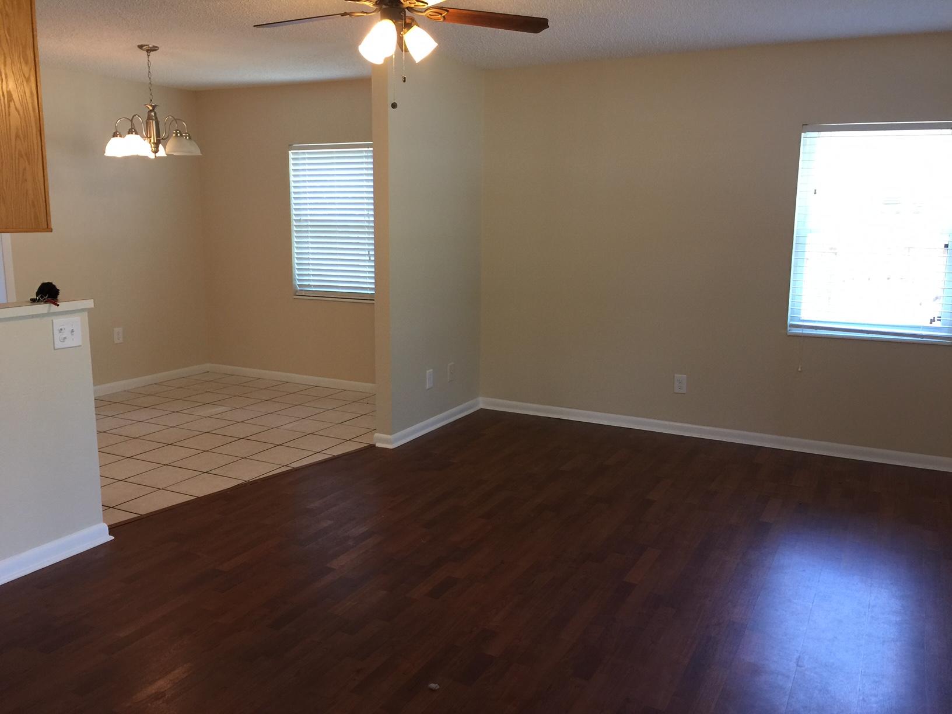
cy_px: 357
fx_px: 798
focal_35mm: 29
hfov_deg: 61.7
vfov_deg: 48.2
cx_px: 476
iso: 50
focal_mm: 4.15
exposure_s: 1/30
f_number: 2.2
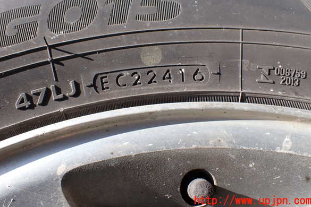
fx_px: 276
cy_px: 88
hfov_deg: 58.7
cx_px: 155
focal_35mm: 32
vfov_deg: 41.0
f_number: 3.2
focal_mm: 5.4
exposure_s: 1/320
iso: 100
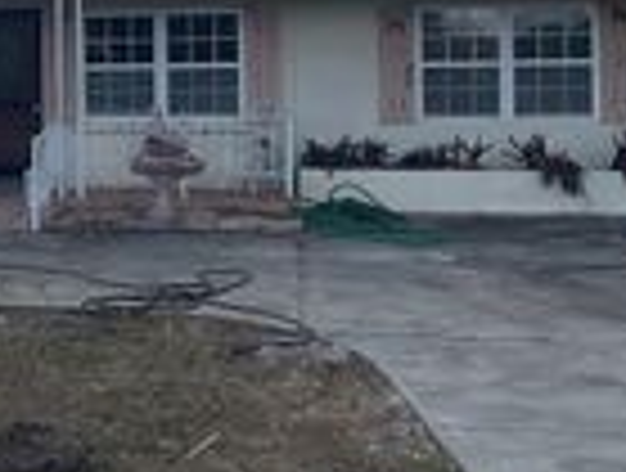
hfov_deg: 18.2
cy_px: 79
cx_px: -54
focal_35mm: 104
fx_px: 1886
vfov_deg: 14.2
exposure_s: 1/2667
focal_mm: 3
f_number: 1.8
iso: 16
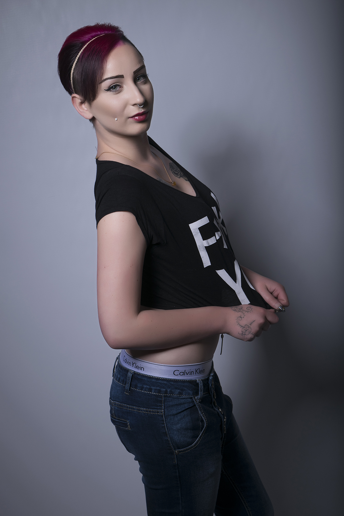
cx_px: 172
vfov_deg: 27.0
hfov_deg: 18.2
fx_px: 1075
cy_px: 258
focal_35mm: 75
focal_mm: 50
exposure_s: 1/200
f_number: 11
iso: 100
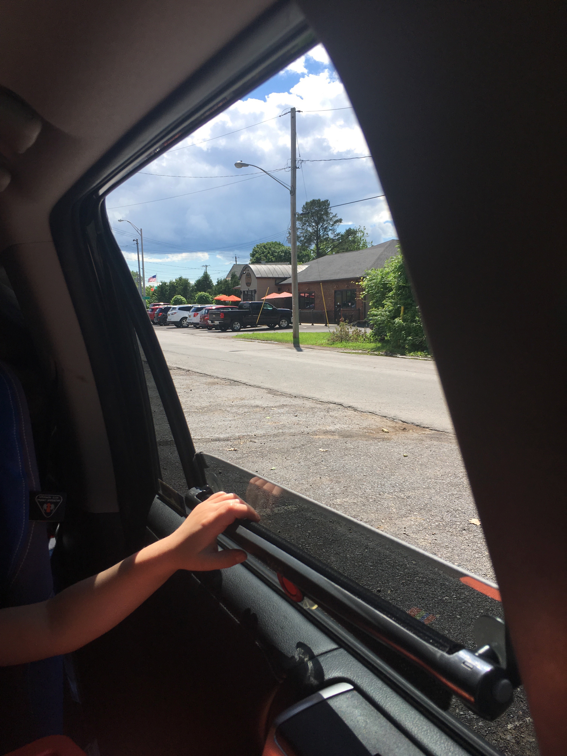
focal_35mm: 29
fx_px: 633
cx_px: 284
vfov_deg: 61.7
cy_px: 378
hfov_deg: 48.2
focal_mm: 4.15
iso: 25
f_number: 2.2
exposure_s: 1/1304
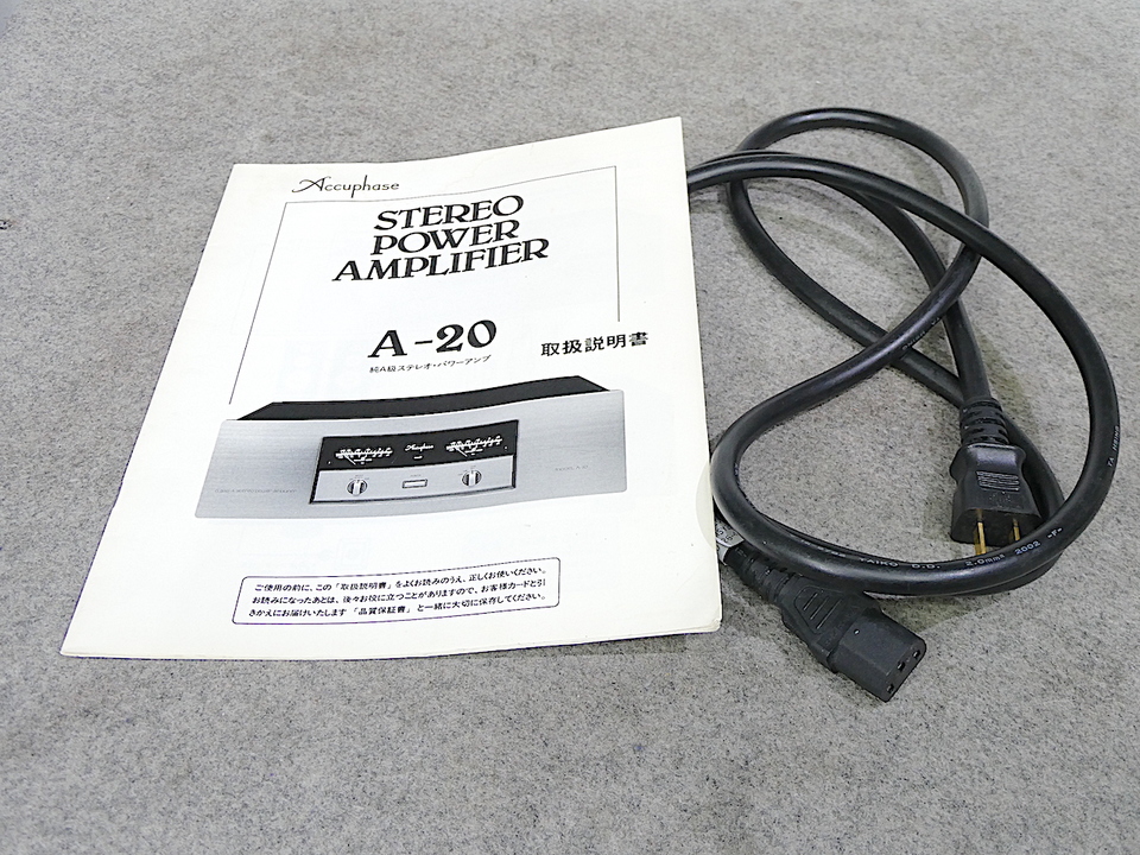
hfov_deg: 50.1
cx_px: 570
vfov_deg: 38.7
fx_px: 1219
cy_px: 428
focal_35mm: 37
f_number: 3.7
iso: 200
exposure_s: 1/10
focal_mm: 6.7
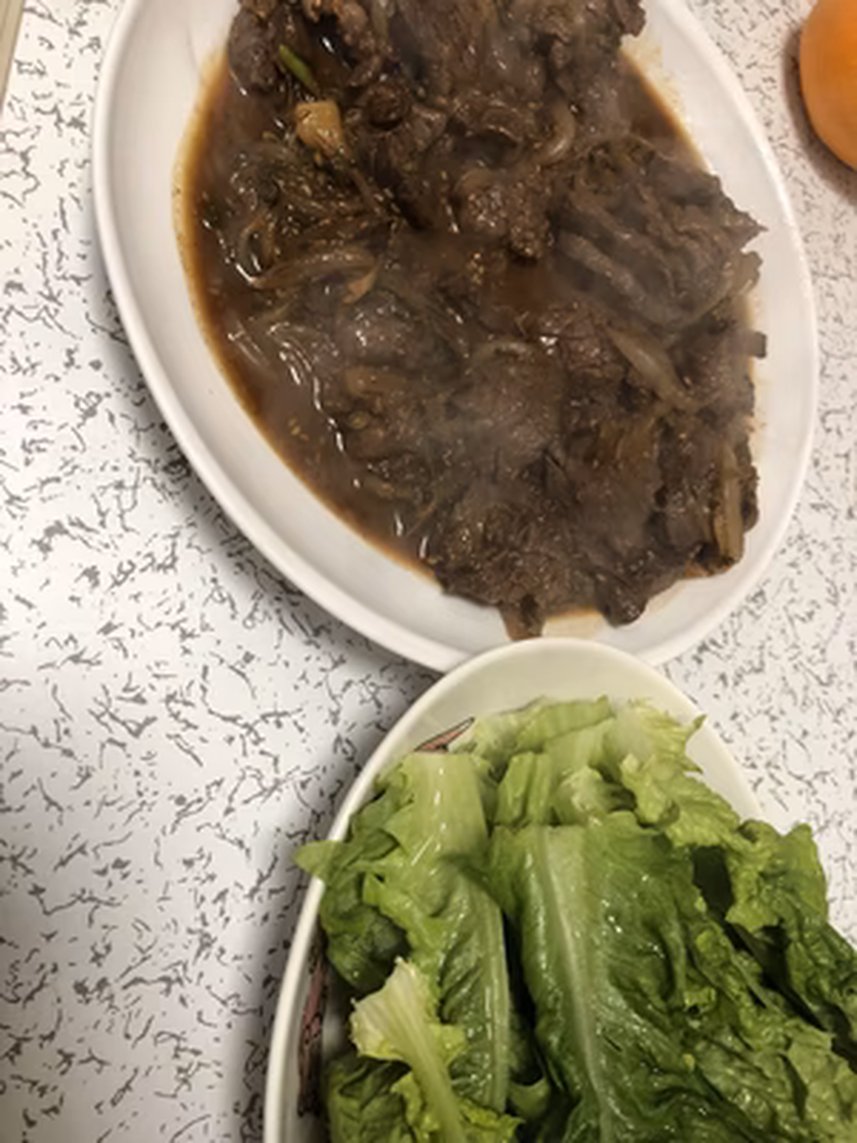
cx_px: 428
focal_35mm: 28
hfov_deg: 49.7
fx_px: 924
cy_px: 572
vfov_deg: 63.4
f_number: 1.8
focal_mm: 3.99
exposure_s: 1/16
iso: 40
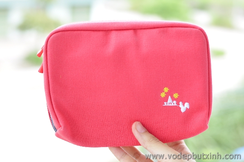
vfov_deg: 18.1
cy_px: 81
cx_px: 122
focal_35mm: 75
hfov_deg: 27.0
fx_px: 508
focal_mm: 50
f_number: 4
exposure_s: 1/200
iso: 200
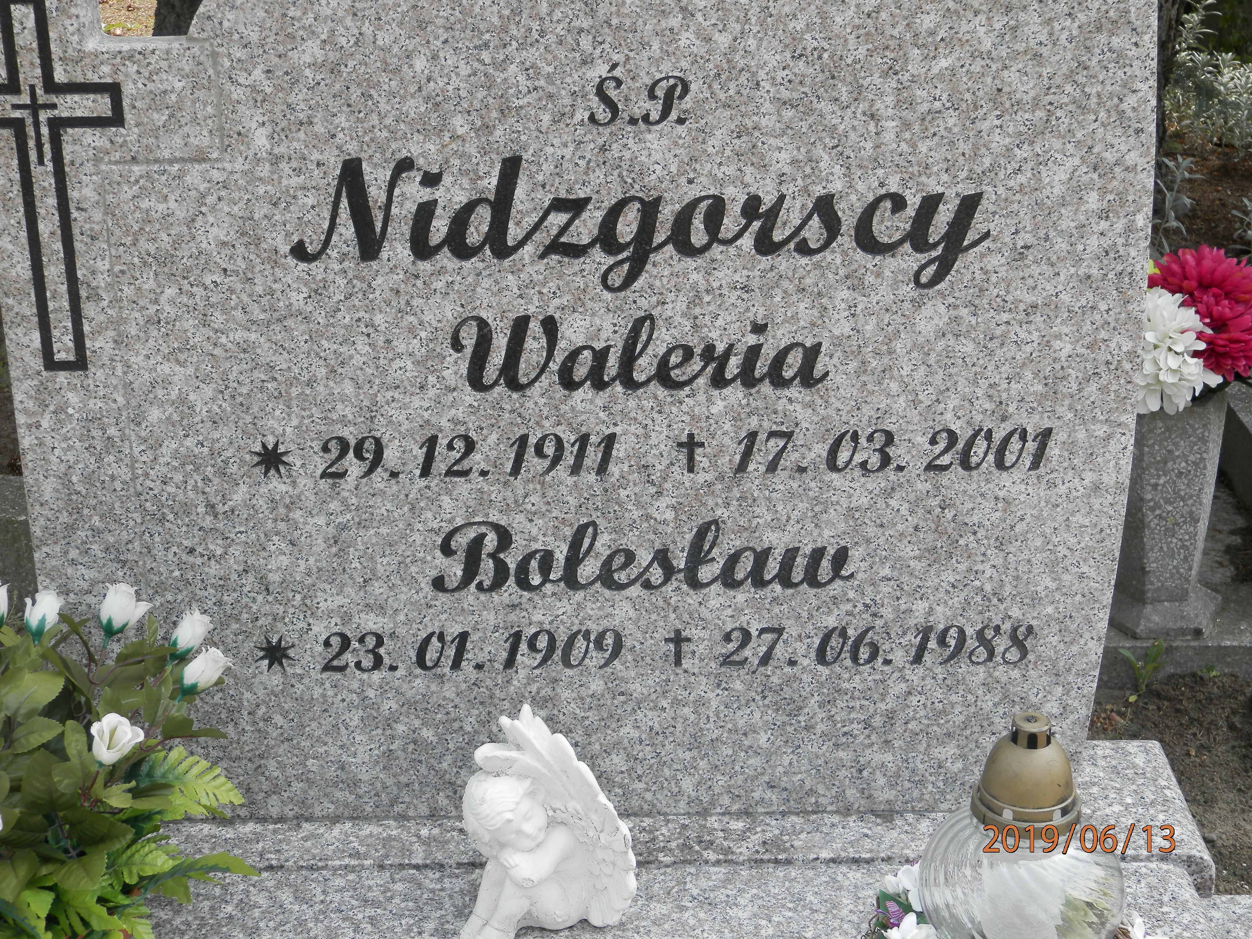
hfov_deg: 34.9
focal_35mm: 55
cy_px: 470
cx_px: 626
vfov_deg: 26.6
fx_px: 1989
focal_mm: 9.9
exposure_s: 1/250
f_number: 3.8
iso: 80
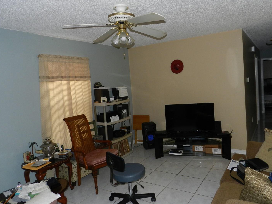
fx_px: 204
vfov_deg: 53.0
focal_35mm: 26
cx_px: 149
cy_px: 96
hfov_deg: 67.1
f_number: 3.4
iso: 200
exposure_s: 1/30
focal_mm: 4
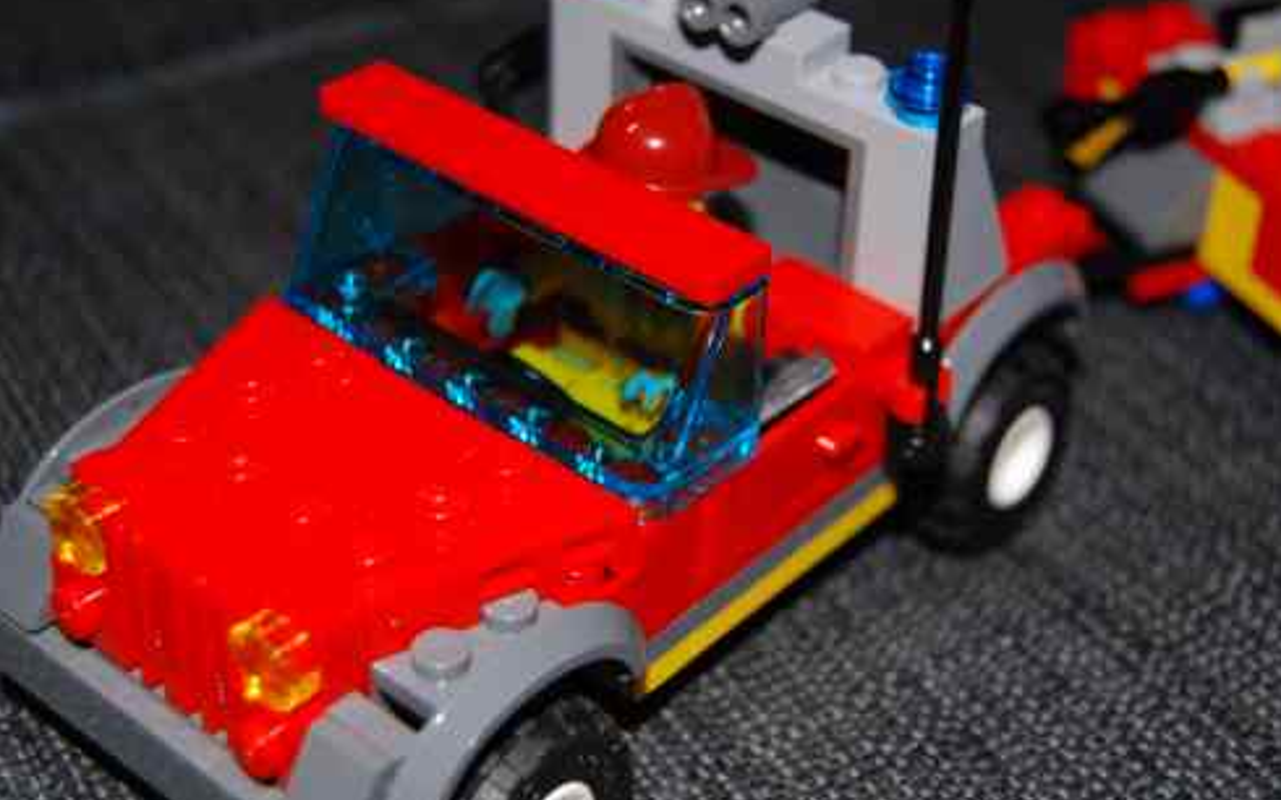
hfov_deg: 30.2
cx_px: 646
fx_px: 2373
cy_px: 332
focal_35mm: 68
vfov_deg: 19.1
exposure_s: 1/60
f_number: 4.5
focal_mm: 34
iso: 200
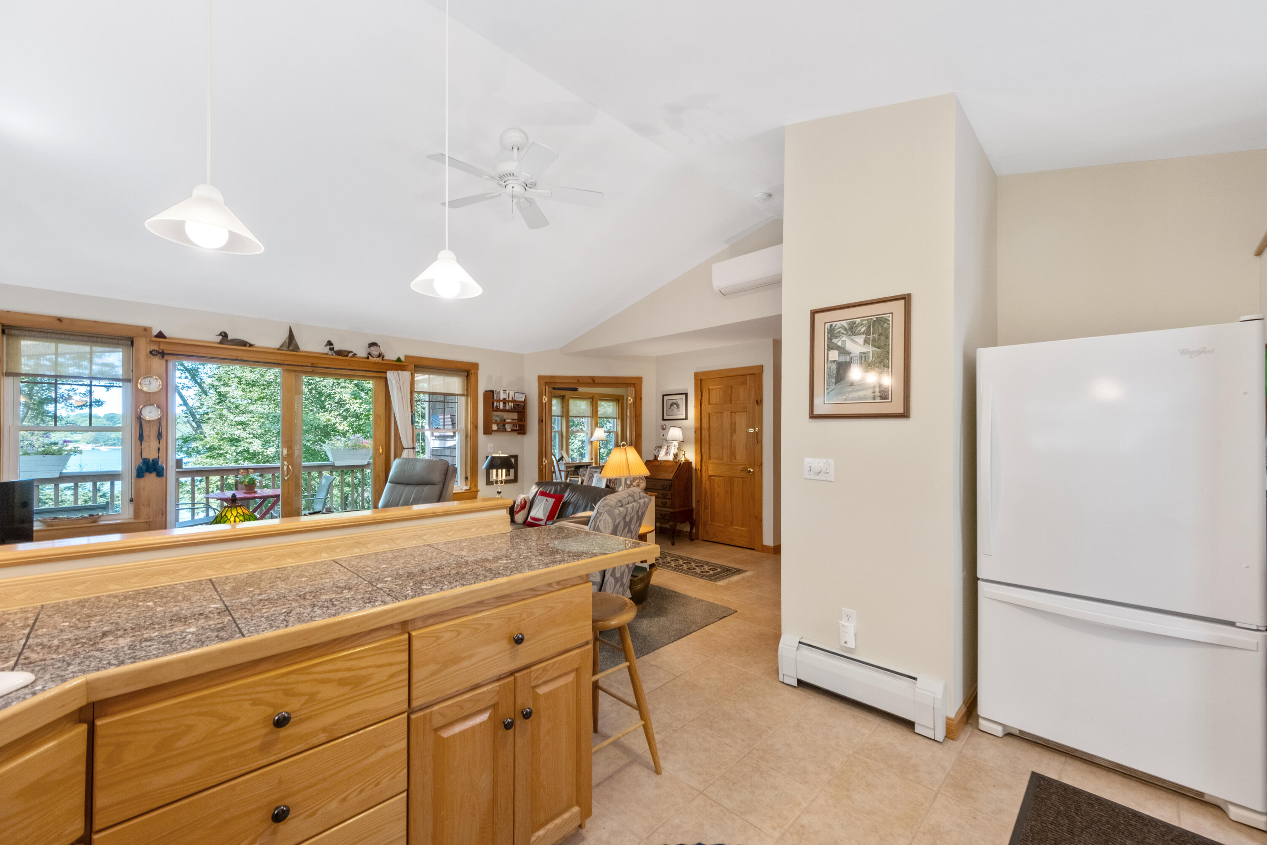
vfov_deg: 81.2
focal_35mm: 14
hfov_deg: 104.3
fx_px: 493
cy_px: 422
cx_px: 634
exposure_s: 1/8
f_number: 8
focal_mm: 9.1
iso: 640
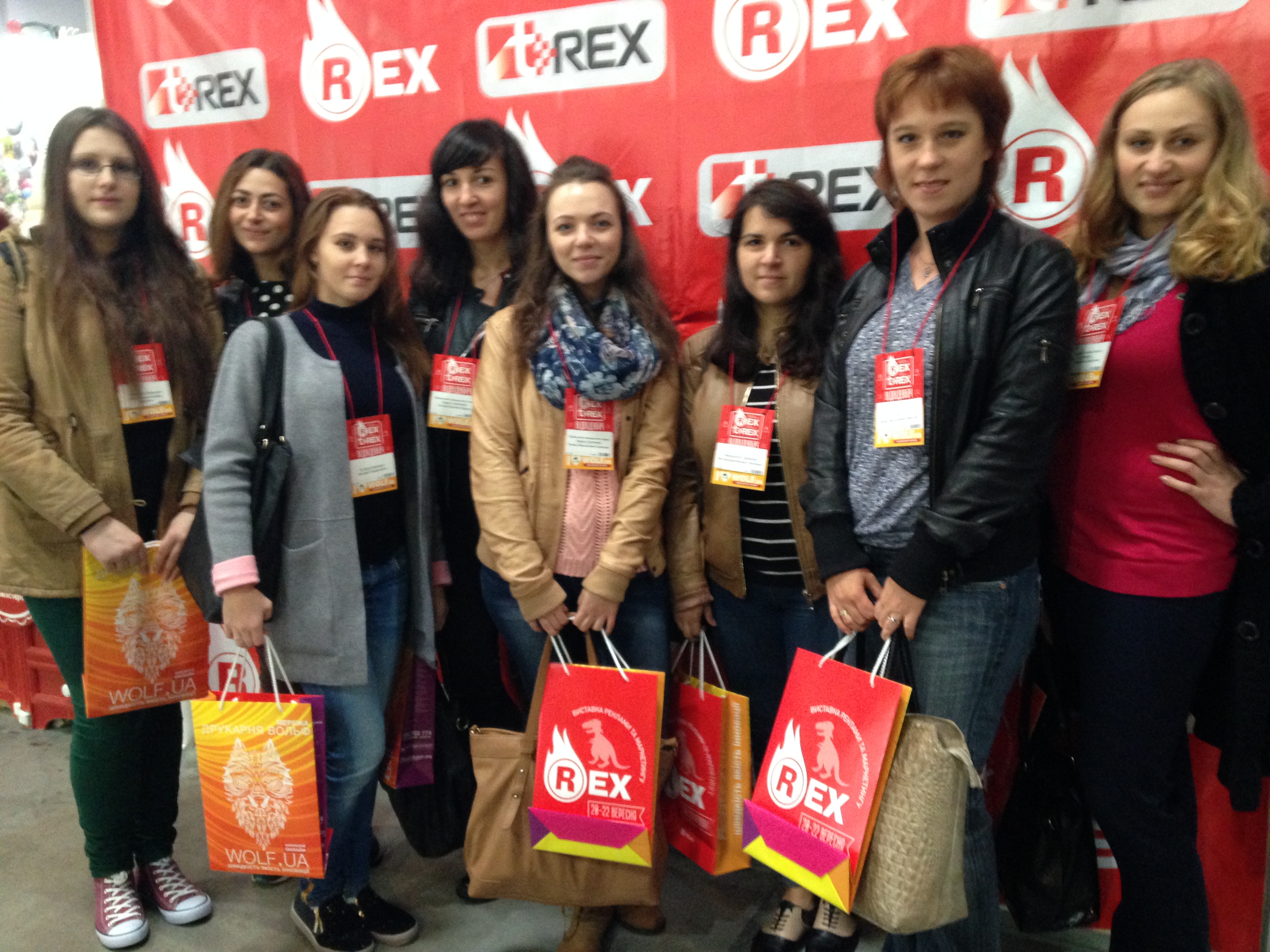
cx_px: 635
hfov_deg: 55.4
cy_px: 476
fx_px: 1211
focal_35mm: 33
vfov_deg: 42.9
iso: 320
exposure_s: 1/20
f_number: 2.4
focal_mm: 4.12
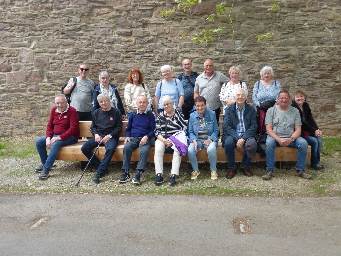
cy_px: 127
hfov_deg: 44.8
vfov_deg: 34.3
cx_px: 170
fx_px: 414
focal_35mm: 42
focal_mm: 7.4
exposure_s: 1/125
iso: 100
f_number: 3.9
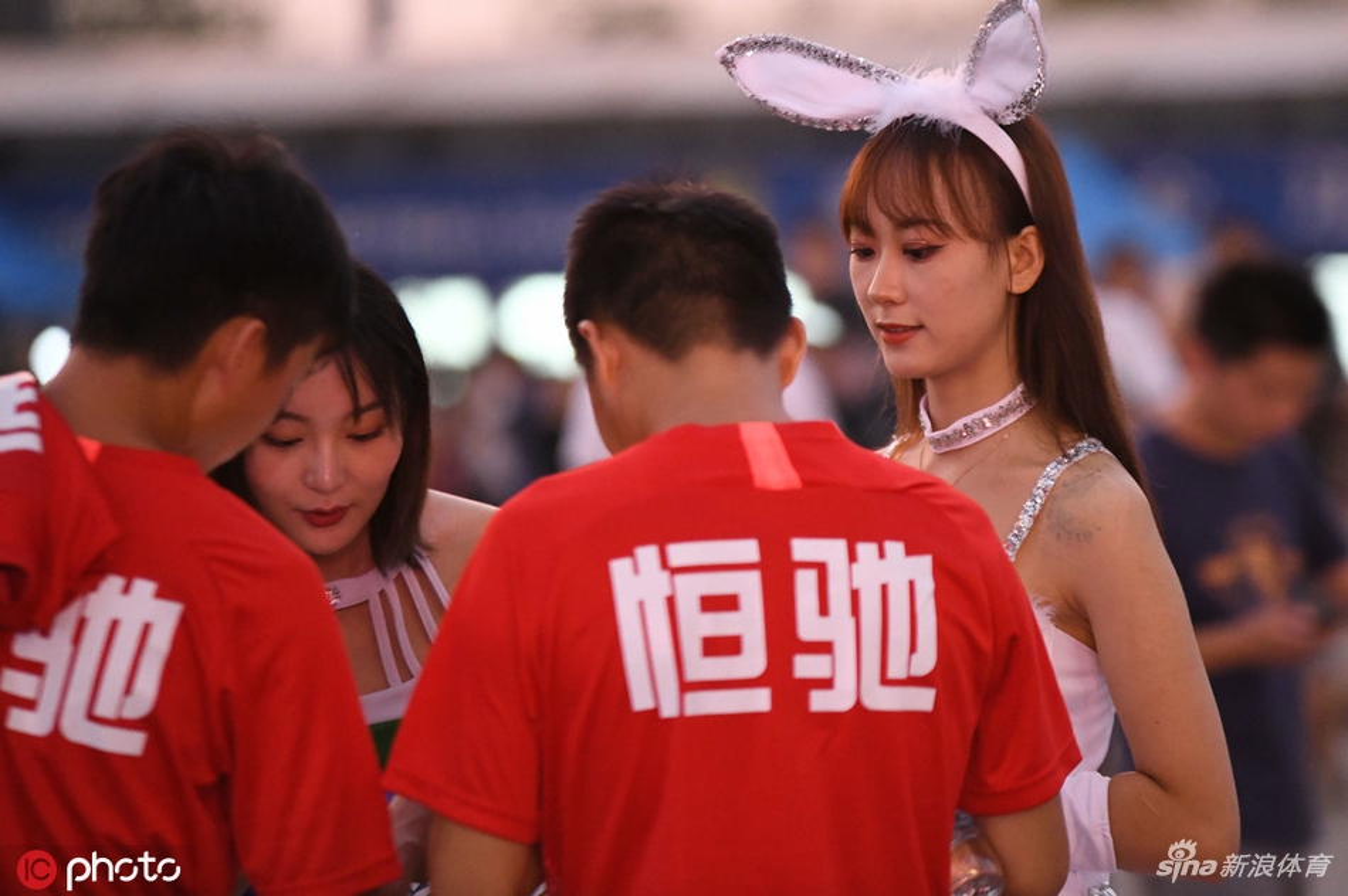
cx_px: 674
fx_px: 7483
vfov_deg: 6.9
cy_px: 448
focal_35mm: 200
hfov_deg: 10.3
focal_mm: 200
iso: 8000
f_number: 2.8
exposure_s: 1/60
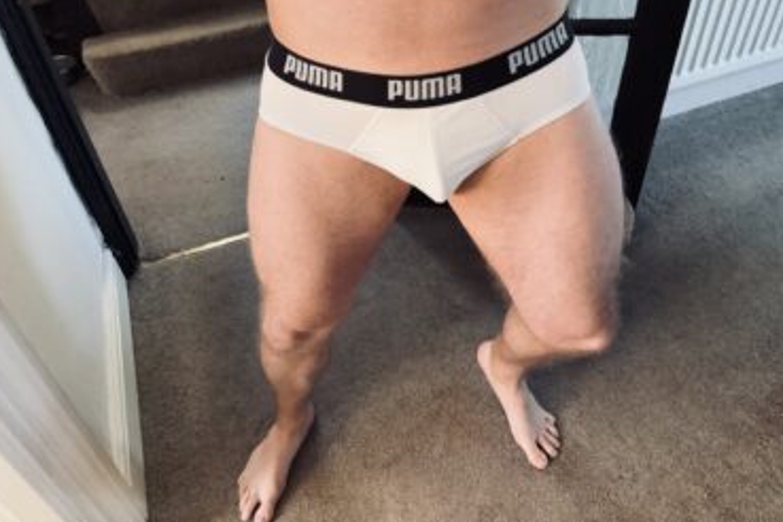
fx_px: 587
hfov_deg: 67.4
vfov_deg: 47.6
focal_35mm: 27
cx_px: 382
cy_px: 206
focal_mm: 2.69
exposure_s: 1/60
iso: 320
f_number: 1.9
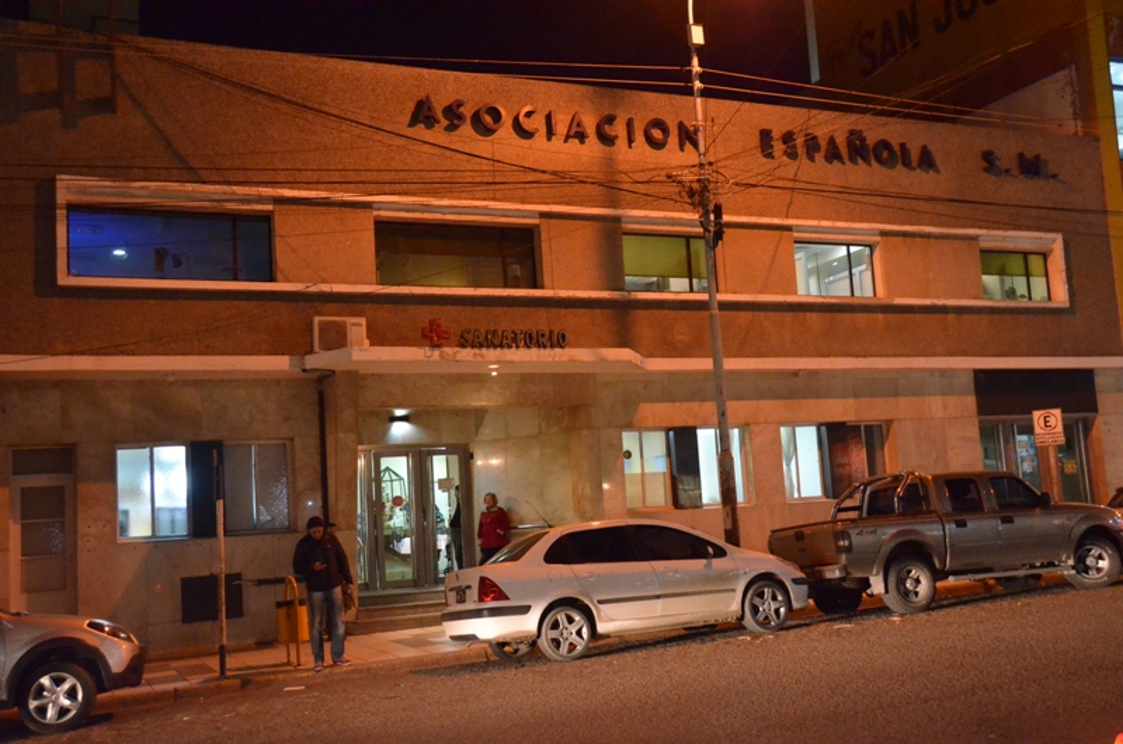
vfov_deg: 34.1
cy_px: 372
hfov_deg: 49.6
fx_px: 1214
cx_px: 562
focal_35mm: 39
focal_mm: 26
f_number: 3.8
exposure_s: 1/60
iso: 6400
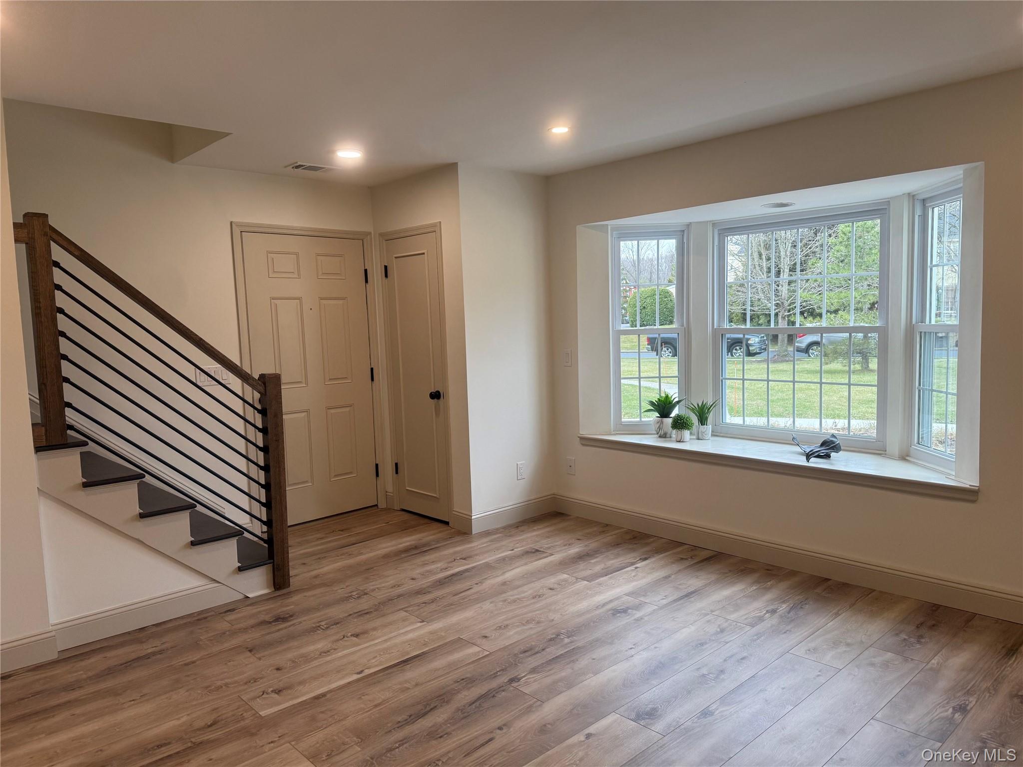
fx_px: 709
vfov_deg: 56.8
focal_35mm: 24
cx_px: 512
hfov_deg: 71.6
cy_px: 384
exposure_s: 1/154
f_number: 1.78
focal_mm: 6.76
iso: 100
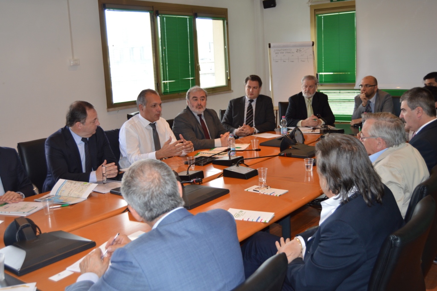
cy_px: 146
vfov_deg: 36.8
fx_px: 437
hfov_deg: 53.2
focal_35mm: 36
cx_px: 218
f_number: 4
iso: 400
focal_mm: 24
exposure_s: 1/100
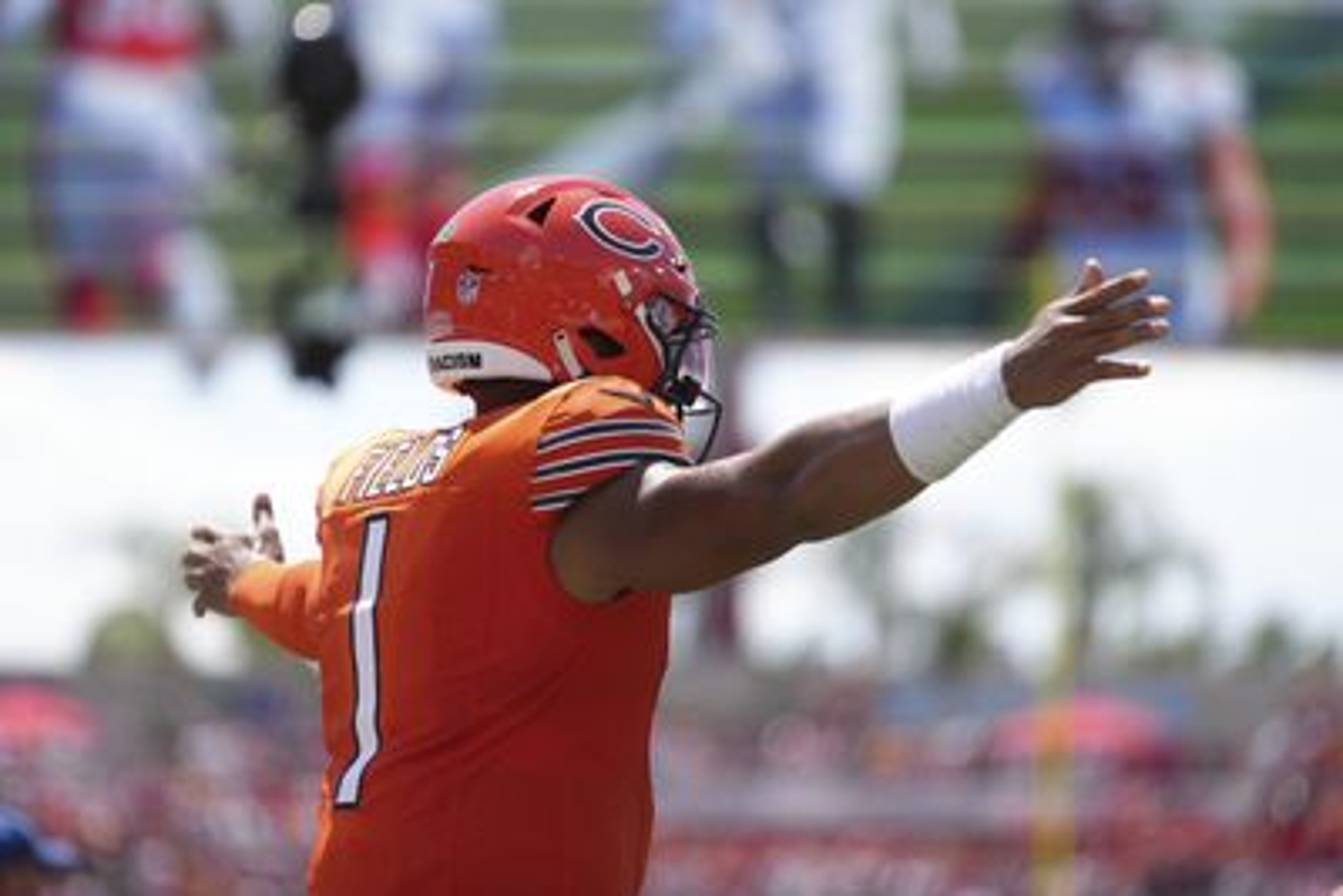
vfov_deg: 6.9
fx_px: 7463
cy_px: 448
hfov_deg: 10.3
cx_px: 672
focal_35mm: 200
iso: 125
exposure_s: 1/1600
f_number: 2.8
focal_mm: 200
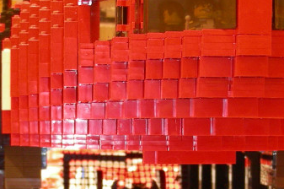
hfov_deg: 15.6
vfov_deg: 10.4
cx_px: 185
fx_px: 1032
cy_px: 168
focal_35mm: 131
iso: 200
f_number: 3.5
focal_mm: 8.8
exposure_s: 1.63
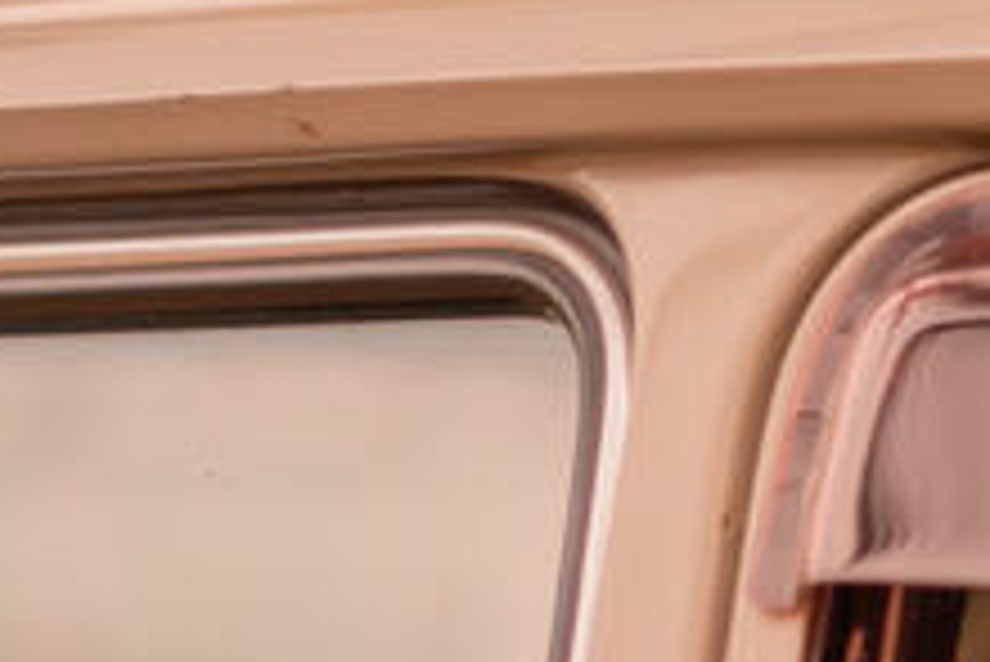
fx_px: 5999
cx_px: 1912
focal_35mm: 218
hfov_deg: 8.9
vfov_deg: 6.2
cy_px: 1234
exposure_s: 1/800
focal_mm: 50
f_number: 1.8
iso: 640
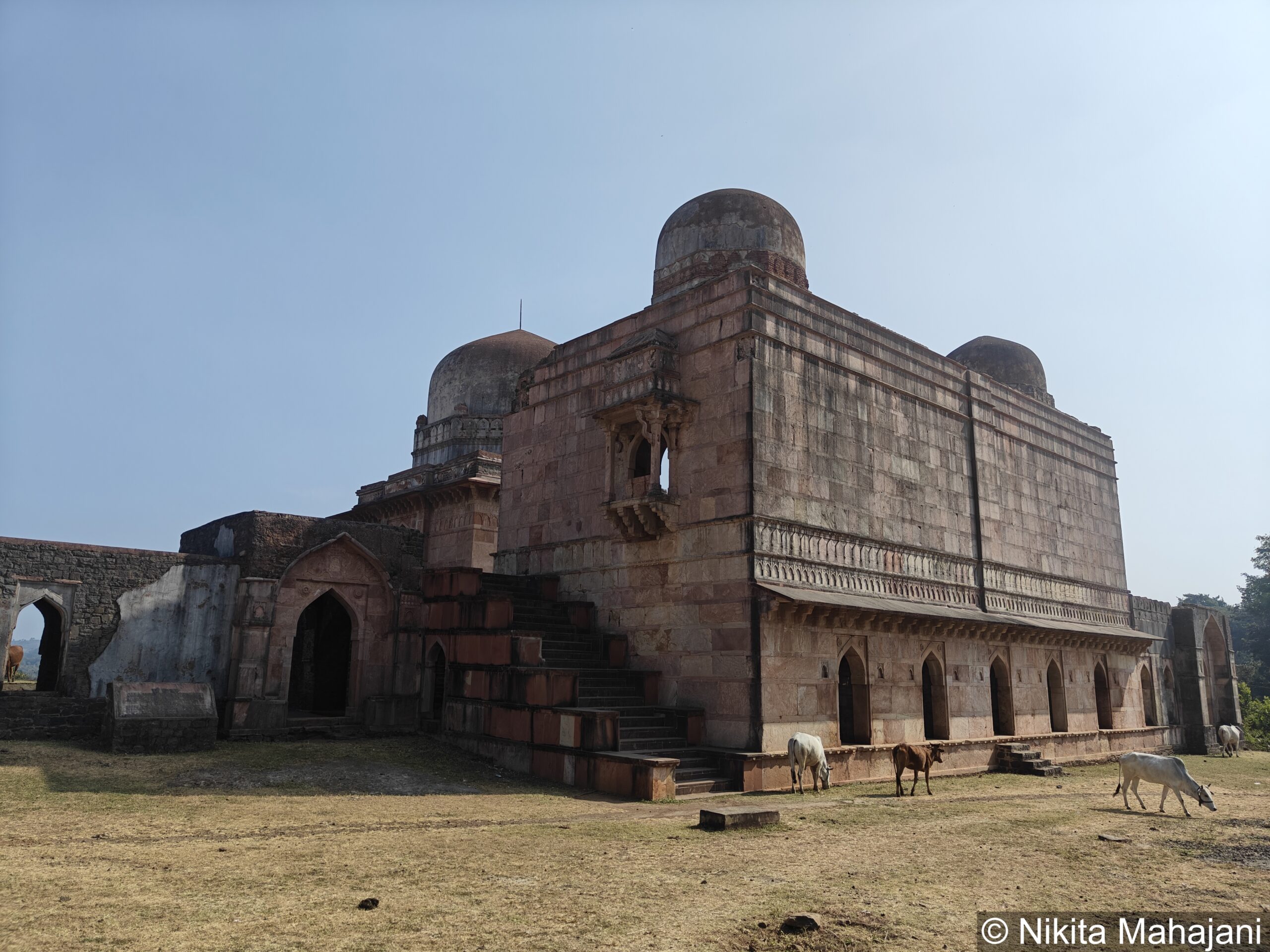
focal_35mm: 24
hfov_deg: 71.6
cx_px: 635
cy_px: 476
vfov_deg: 56.8
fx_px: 881
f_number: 1.8
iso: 64
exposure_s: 1/10884
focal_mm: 5.59
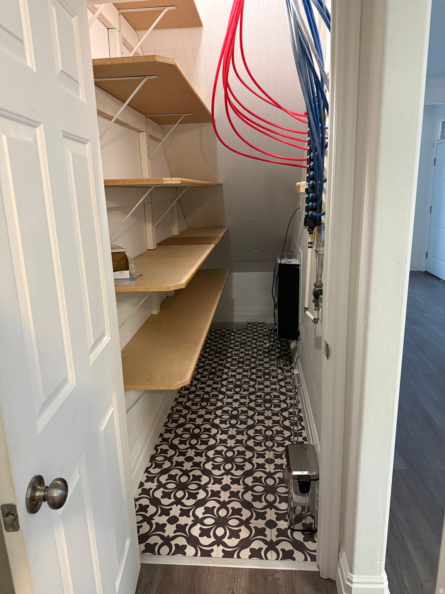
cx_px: 222
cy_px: 297
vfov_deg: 71.6
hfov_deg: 56.8
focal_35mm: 24
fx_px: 411
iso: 640
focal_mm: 6.76
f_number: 1.78
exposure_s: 1/40
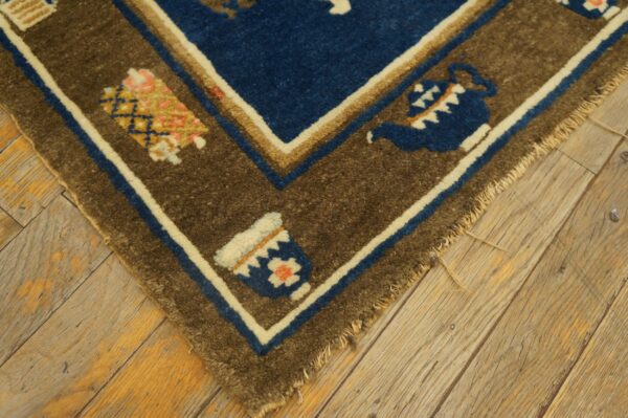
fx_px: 575
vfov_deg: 39.9
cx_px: 314
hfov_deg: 57.3
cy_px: 209
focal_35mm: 33
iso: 1000
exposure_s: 1/60
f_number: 4
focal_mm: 22
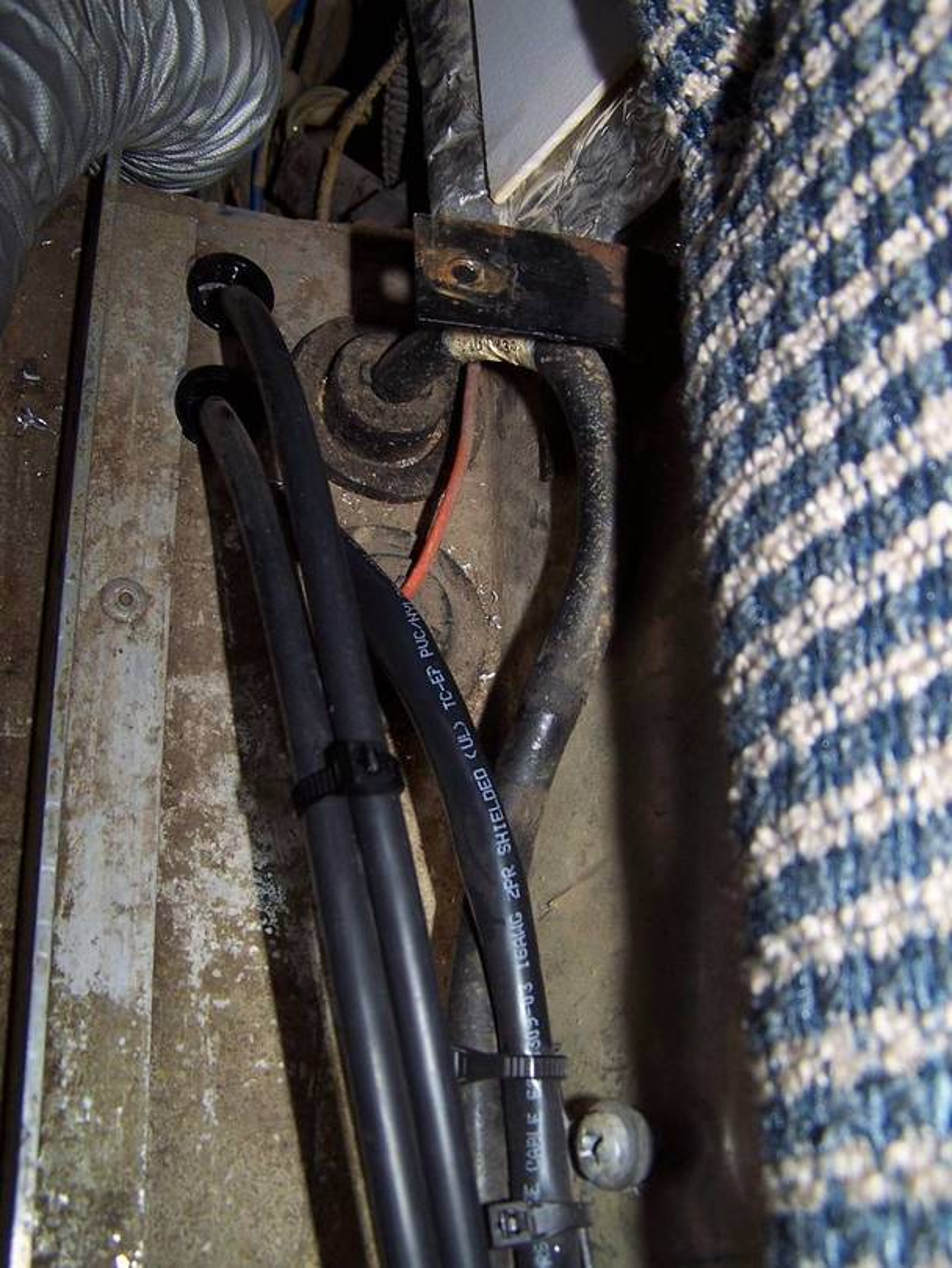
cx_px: 476
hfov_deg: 37.7
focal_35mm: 38
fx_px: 1393
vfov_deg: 49.0
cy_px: 634
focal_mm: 6.3
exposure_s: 1/60
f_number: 2.8
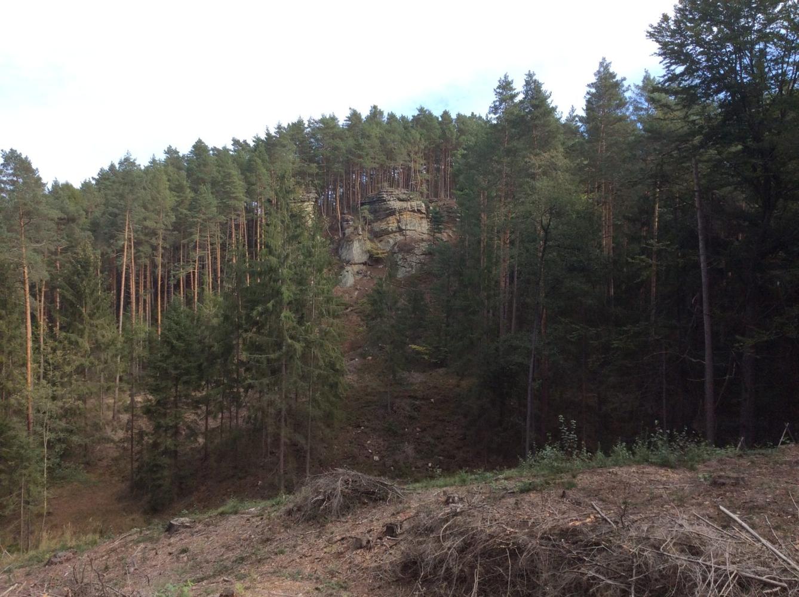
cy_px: 298
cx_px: 400
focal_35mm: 32
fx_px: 737
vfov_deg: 44.0
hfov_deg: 56.9
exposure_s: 1/622
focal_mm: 3.3
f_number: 2.4
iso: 32
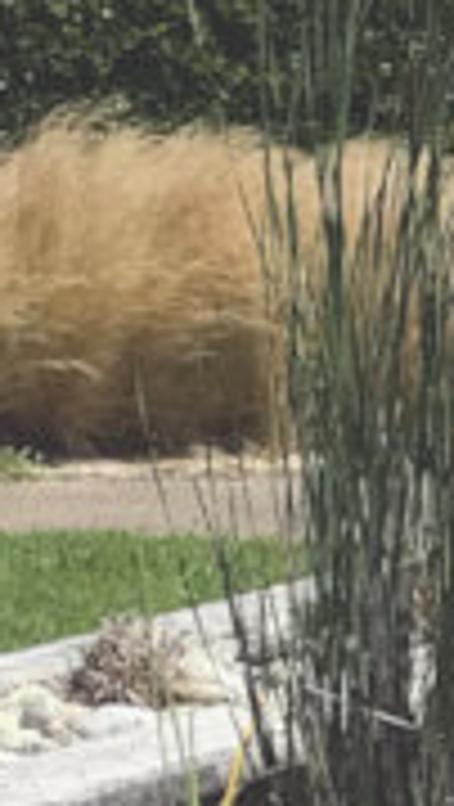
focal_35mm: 182
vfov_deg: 11.4
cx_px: 984
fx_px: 3886
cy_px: 1137
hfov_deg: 6.4
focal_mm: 3.99
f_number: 1.8
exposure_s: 1/3546
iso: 20
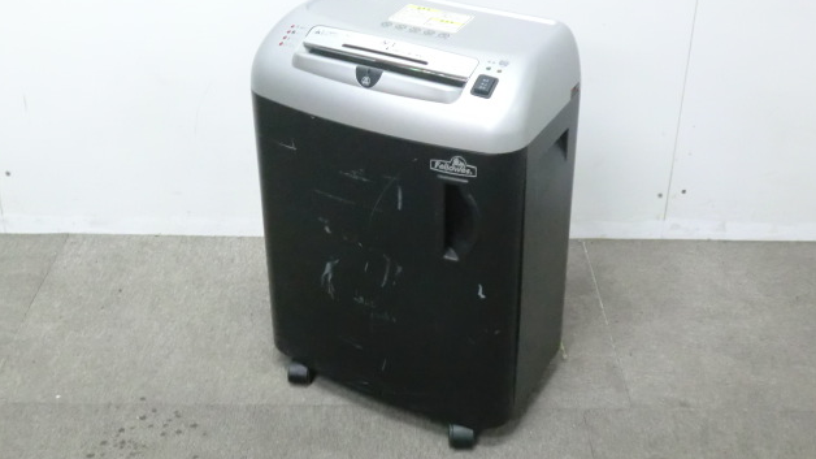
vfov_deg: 23.8
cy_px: 159
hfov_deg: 41.3
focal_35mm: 50
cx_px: 404
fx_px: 1082
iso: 800
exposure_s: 1/30
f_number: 4.3
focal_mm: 8.2
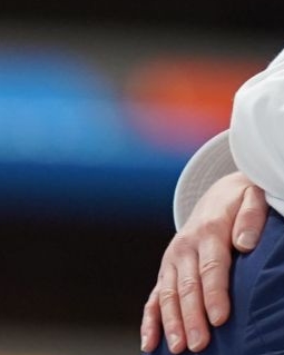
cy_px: 250
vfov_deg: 0.6
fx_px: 33406
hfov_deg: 0.5
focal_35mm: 3178
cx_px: 198
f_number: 2.8
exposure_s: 1/500
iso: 1250
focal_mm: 400
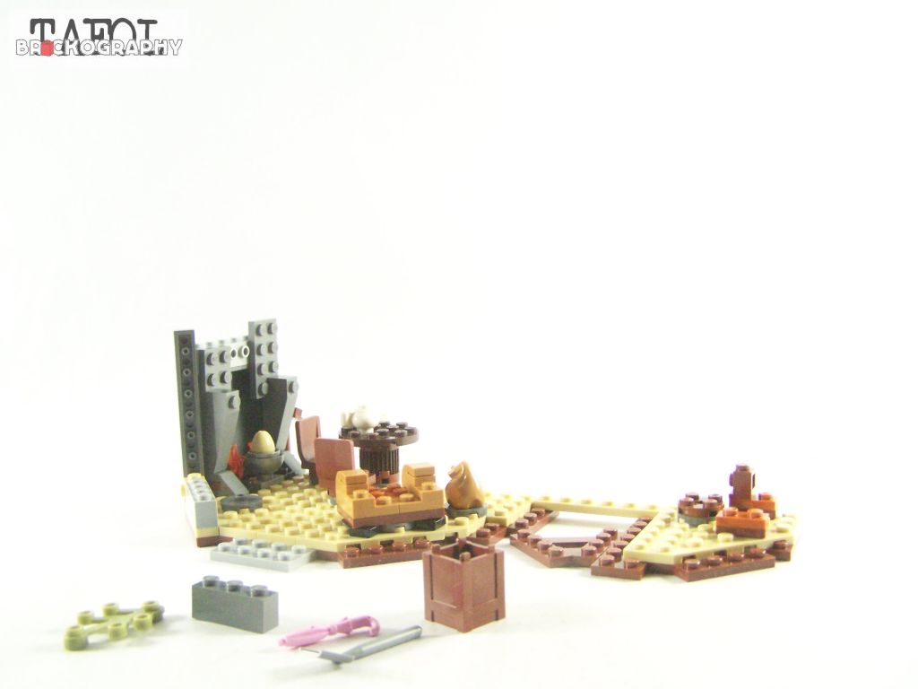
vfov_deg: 37.7
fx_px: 1008
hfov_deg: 49.0
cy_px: 344
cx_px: 459
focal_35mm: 38
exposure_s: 1/60
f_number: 3.2
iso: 400
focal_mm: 6.3
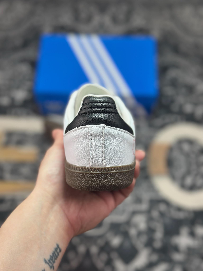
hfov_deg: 30.3
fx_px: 375
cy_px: 136
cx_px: 102
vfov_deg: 39.7
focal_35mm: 48
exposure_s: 1/663
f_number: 1.78
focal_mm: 6.86
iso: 80
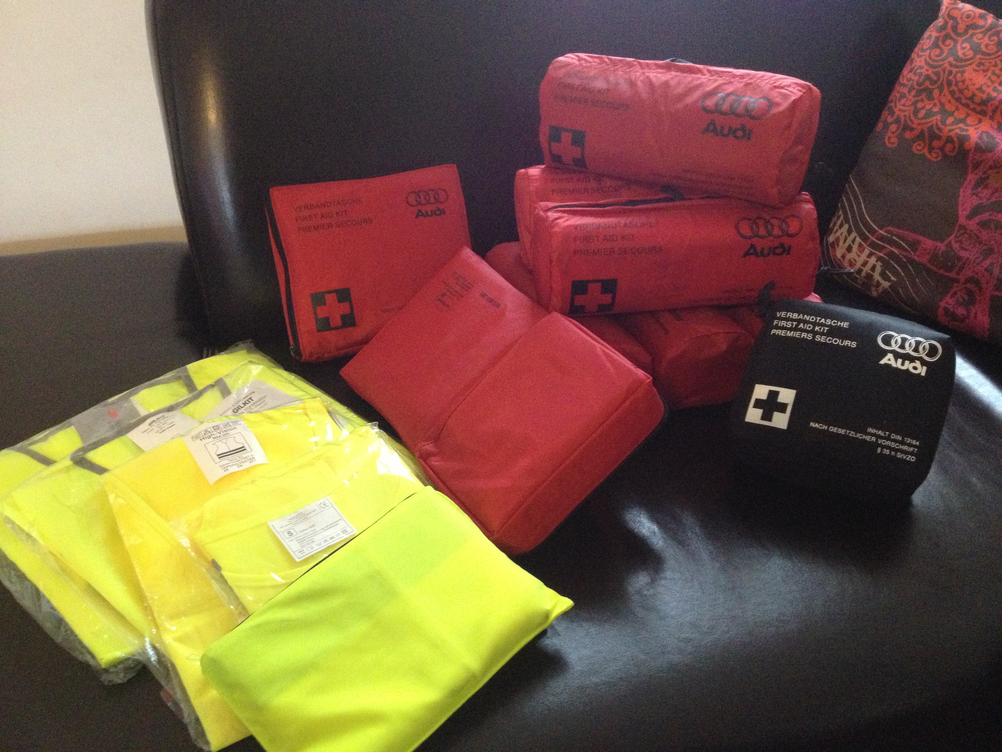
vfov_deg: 40.7
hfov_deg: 52.6
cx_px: 501
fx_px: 1013
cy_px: 376
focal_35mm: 35
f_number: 2.4
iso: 500
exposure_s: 1/15
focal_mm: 4.28
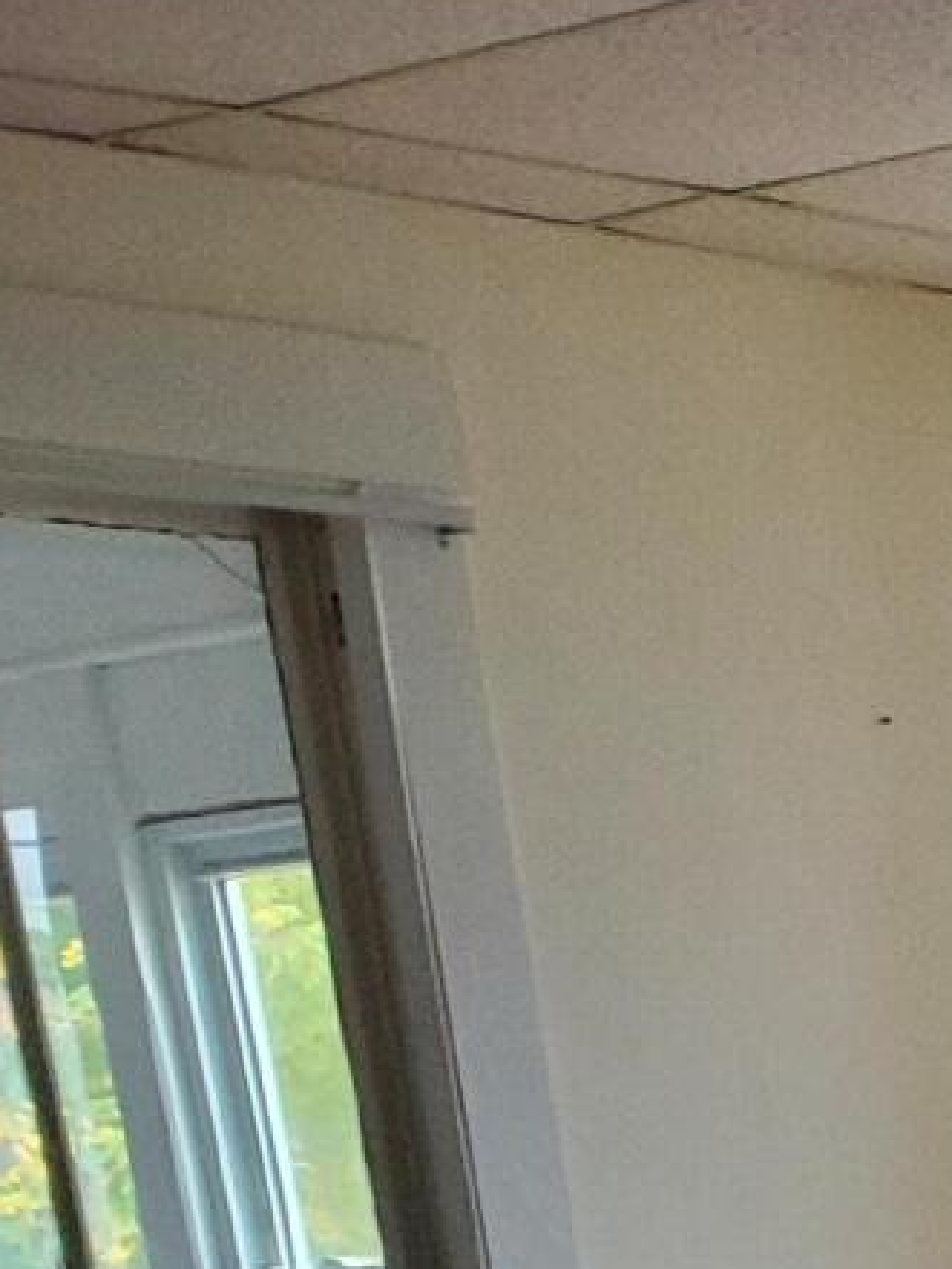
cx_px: 2131
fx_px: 4325
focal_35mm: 118
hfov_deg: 11.0
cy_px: 2567
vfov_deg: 14.0
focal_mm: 4.3
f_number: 2.4
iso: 250
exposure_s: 1/50
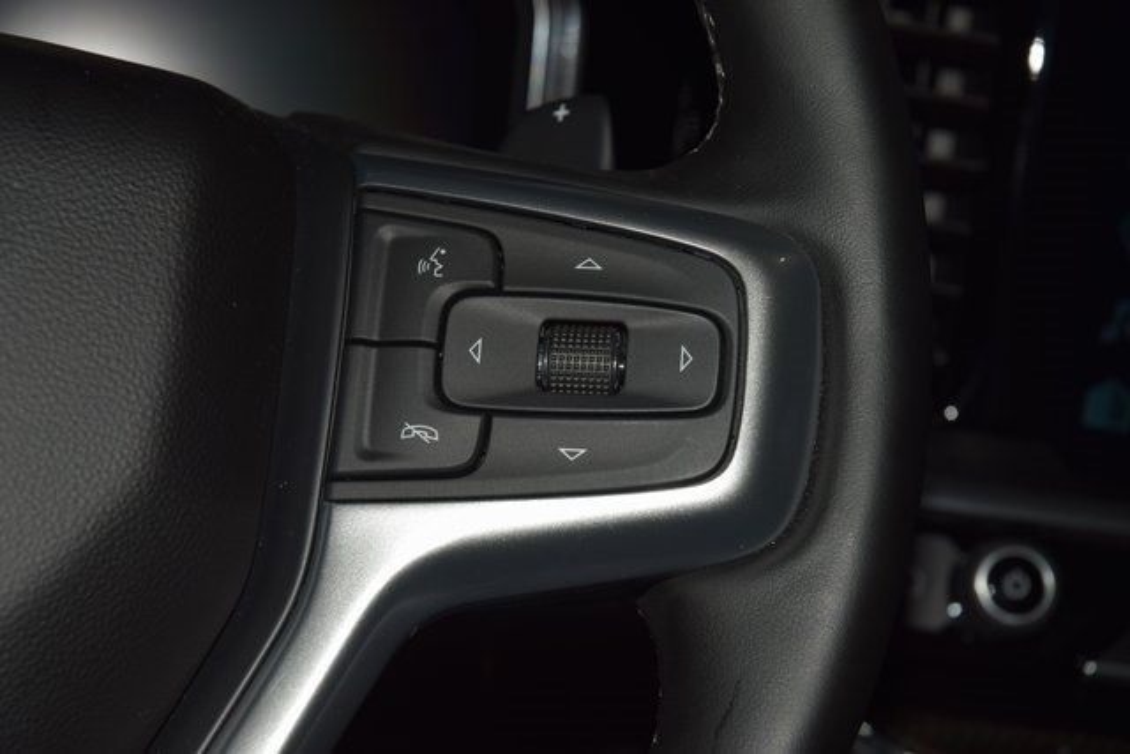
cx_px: 565
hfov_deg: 19.5
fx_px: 3296
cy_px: 377
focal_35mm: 105
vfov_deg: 13.0
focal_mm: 70
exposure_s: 1/125
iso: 100
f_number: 8
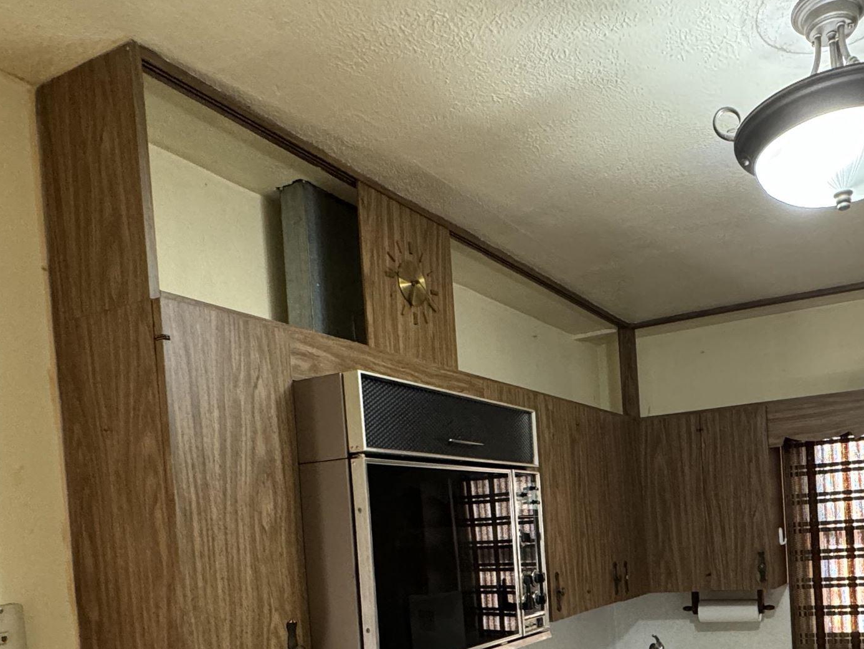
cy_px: 553
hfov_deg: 56.6
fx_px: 774
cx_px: 601
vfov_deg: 42.6
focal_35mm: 31
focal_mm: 2.22
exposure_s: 1/60
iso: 500
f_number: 2.2
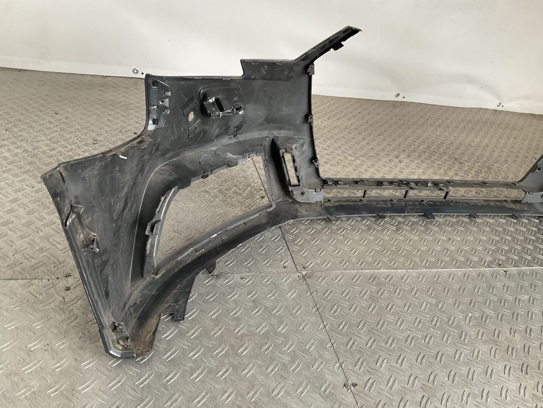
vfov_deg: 48.2
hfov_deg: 61.7
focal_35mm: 29
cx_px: 272
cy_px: 204
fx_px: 455
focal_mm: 3
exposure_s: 1/50
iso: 64
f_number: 1.8
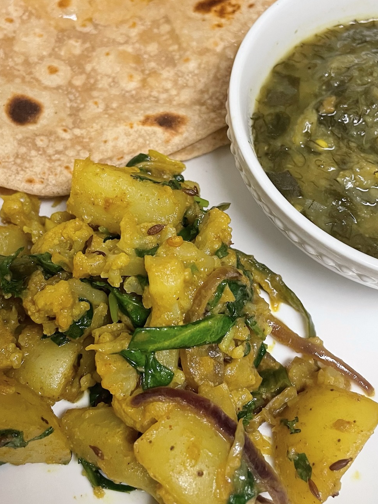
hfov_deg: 35.9
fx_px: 582
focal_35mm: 40
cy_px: 222
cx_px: 174
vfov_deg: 46.7
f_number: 1.6
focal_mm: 4.2
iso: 250
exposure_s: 1/60
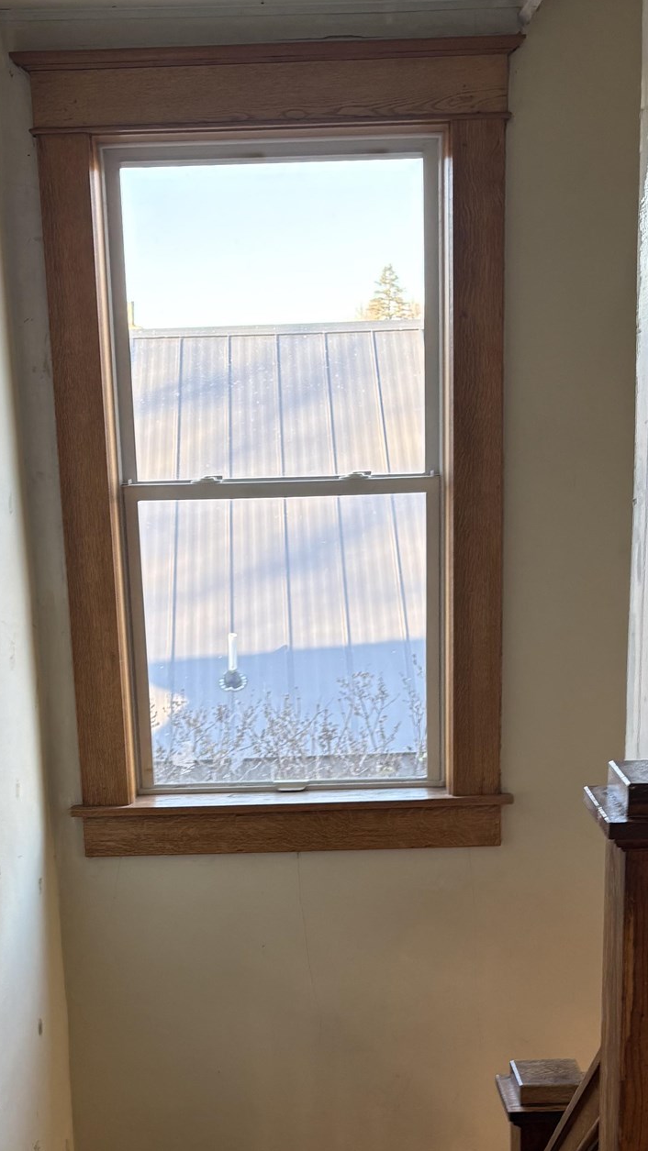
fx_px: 1588
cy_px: 846
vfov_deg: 38.9
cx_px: 310
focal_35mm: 52
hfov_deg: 23.1
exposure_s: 1/121
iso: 100
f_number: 1.6
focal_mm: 5.96
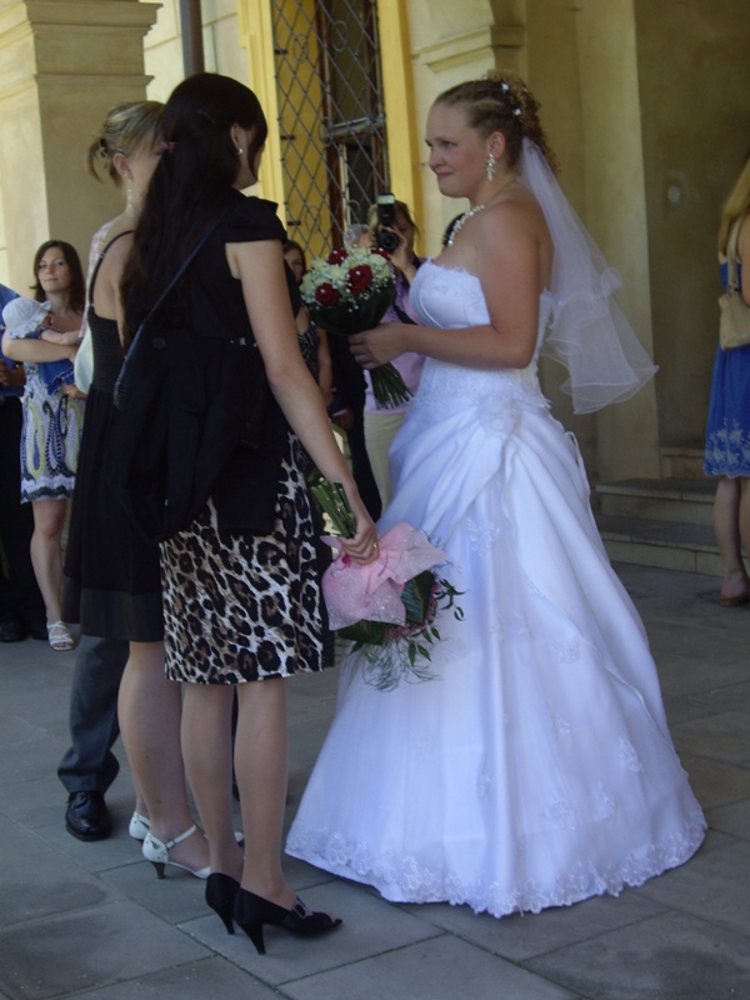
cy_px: 500
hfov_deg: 26.6
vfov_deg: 34.9
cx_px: 375
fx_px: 1589
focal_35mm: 55
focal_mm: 11.5
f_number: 3.4
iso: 100
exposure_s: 1/80
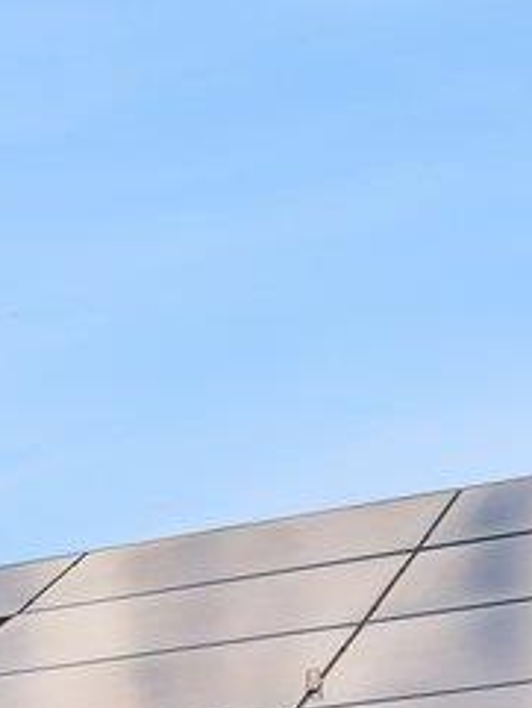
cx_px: 65
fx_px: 2006
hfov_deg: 15.0
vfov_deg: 16.4
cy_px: 1321
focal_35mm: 98
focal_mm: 8
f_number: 8
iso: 400
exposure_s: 1/160
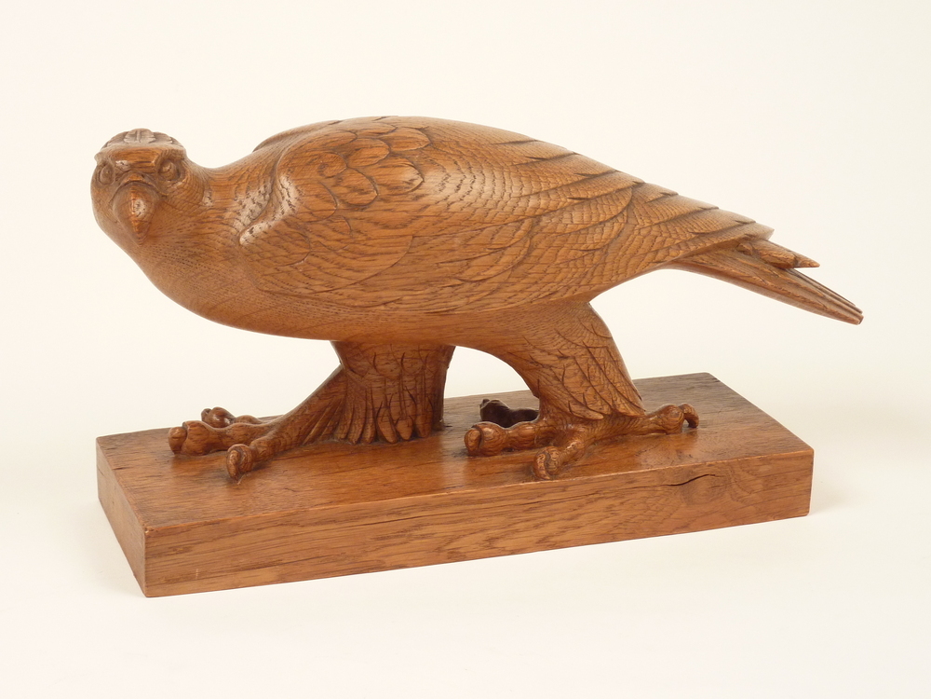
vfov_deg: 20.4
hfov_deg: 27.0
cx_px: 466
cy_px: 350
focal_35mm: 72
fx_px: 1936
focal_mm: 11.9
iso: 200
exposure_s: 1/40
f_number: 4.1
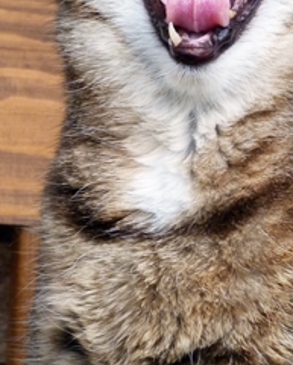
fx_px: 4972
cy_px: 154
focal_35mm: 459
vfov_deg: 4.2
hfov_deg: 3.4
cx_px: 247
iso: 200
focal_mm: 31.9
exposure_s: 1/320
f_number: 3.8
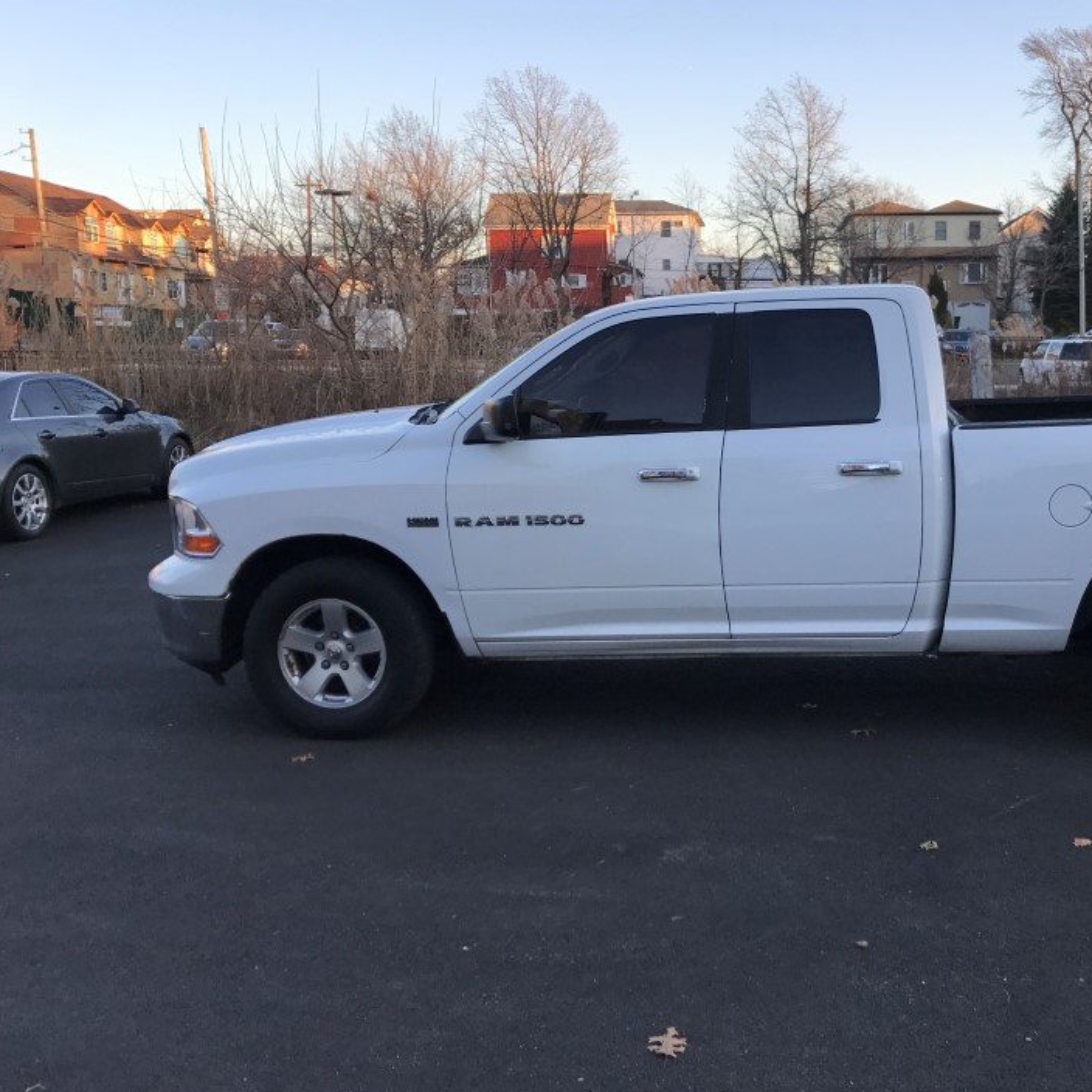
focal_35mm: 36
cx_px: 754
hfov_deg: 45.1
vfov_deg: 46.0
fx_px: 1285
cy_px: 518
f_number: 1.8
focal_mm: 3.99
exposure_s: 1/344
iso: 20
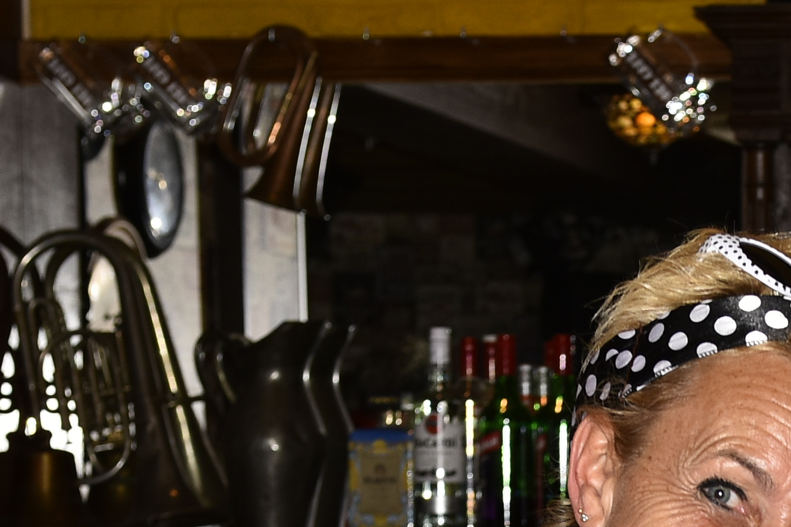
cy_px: 985
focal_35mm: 170
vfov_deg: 7.8
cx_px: 898
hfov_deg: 11.9
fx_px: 3735
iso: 200
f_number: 4.5
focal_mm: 36
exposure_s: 1/200
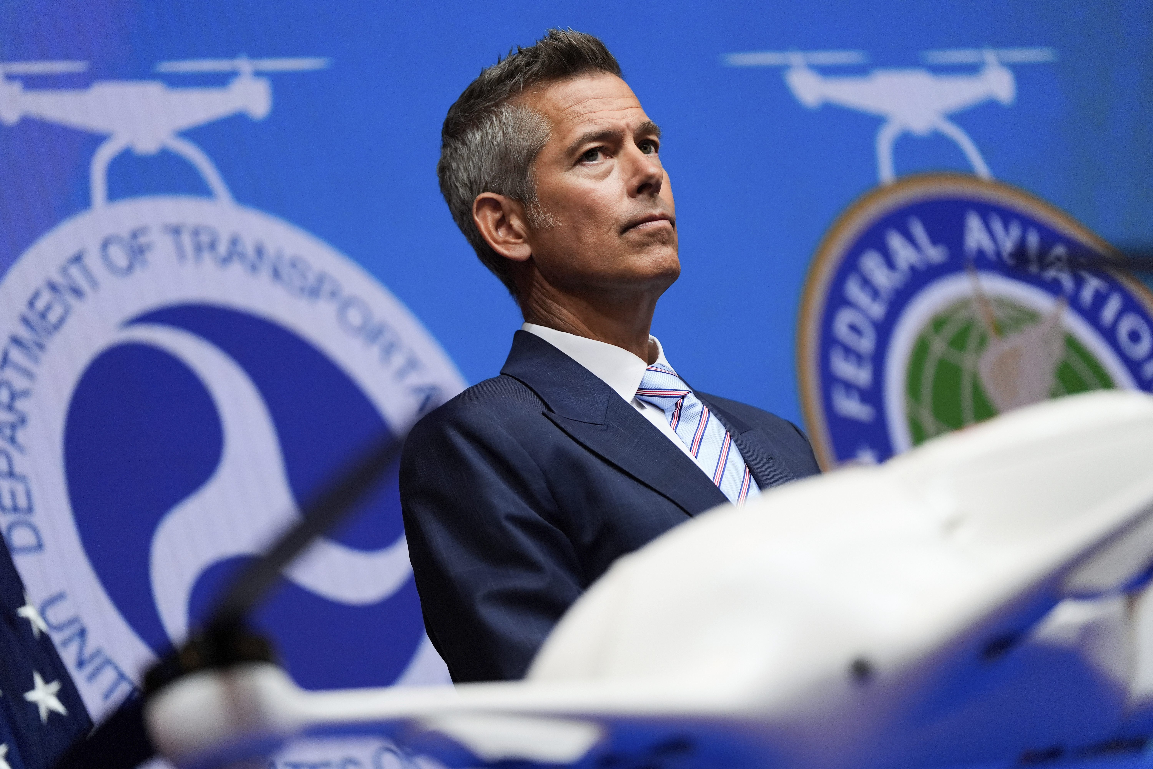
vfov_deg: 7.8
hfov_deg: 11.7
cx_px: 576
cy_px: 384
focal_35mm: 175
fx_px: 5604
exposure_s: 1/500
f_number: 2.8
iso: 2000
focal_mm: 175
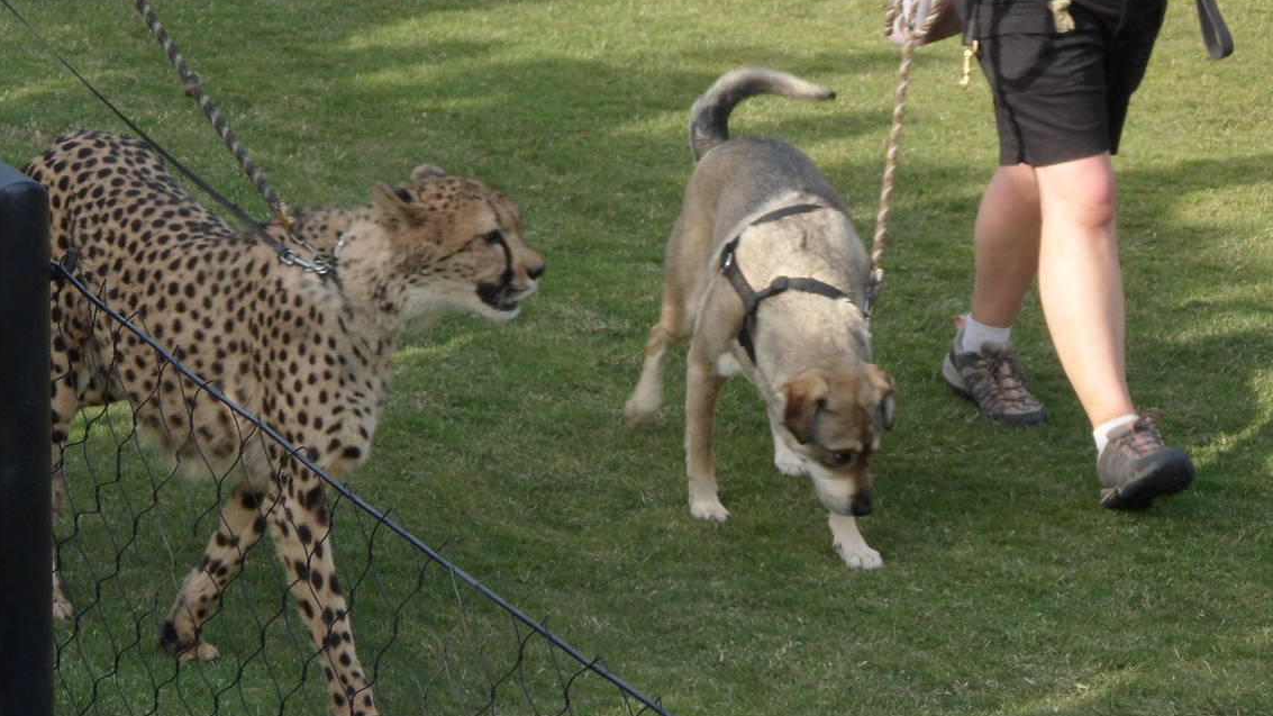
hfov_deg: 10.8
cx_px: 446
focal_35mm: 200
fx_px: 6750
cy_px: 175
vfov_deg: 6.1
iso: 80
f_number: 5.4
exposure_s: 1/125
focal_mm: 22.5
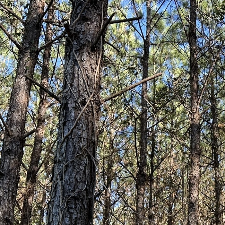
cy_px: 185
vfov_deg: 27.1
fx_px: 456
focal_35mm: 62
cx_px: 251
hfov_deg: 25.6
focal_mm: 6.86
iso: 80
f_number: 1.78
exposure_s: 1/379
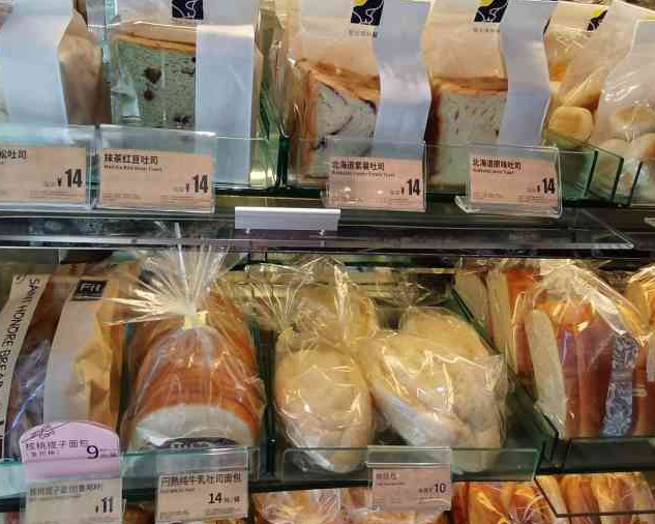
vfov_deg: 53.2
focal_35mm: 27
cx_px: 316
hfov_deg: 64.1
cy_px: 254
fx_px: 523
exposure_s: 1/116
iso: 50
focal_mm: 1.78
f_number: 2.4
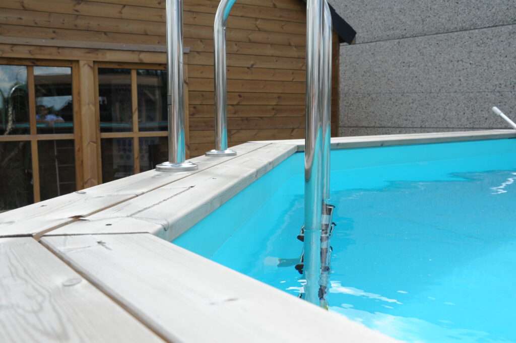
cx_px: 258
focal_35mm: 40
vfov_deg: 33.3
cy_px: 172
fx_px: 573
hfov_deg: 48.5
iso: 800
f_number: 13
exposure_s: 1/640
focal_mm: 40
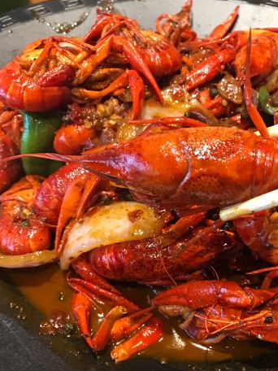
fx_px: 460
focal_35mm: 43
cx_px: 194
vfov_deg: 42.7
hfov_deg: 33.2
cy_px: 270
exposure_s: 1/17
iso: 64
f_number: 1.8
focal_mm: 3.99
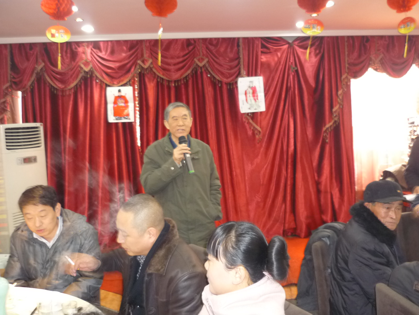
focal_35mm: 33
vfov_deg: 42.9
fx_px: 399
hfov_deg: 55.4
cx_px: 210
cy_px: 158
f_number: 2.8
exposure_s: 1/8
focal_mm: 5.5
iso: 320
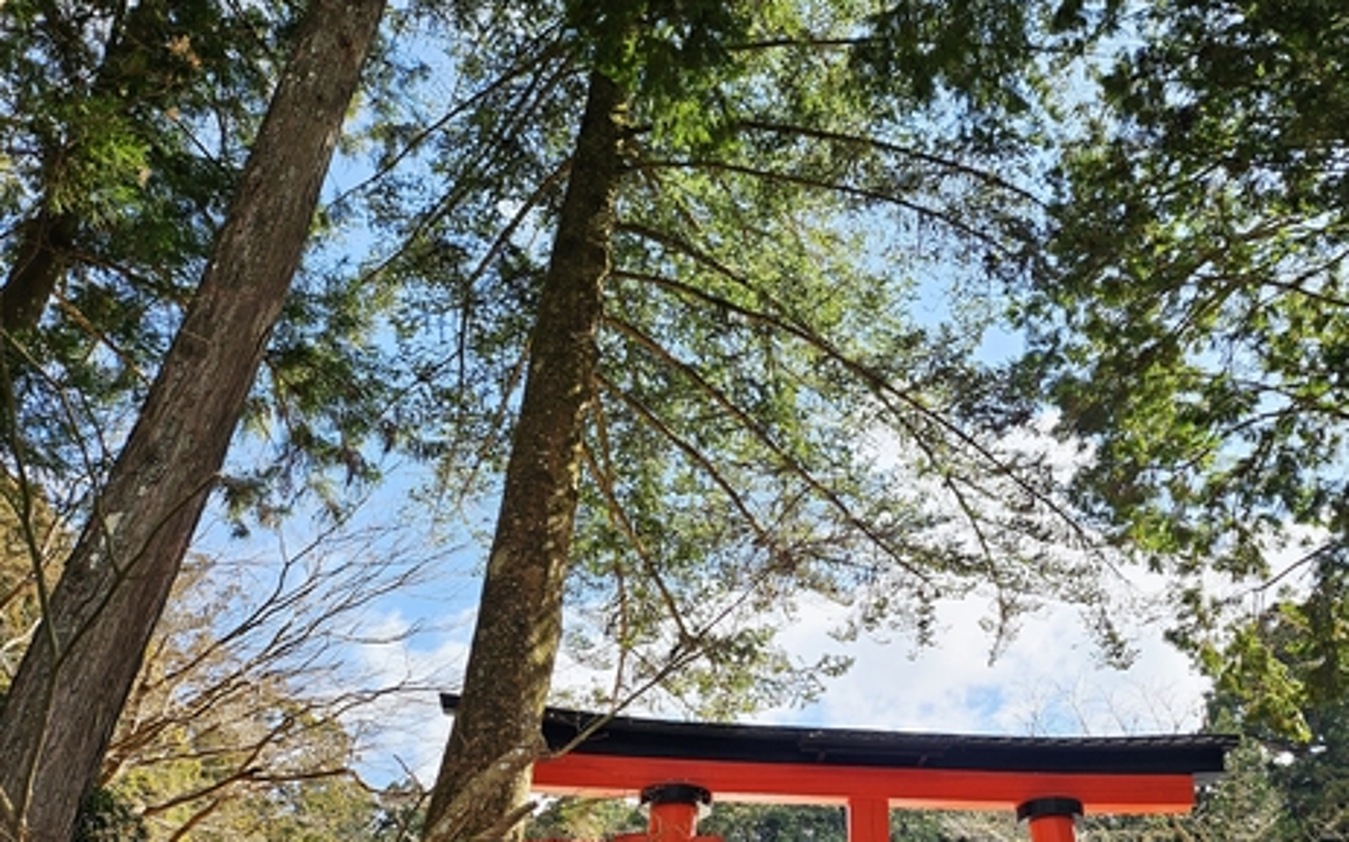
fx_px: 1213
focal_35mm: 33
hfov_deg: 57.4
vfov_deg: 38.0
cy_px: 545
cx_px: 854
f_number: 1.8
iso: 50
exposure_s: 1/1667
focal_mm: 5
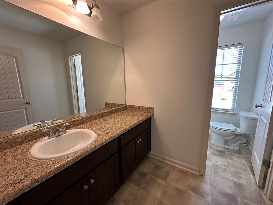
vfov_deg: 85.7
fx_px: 110
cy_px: 102
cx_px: 136
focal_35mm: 14
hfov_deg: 102.1
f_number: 2.2
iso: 250
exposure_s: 1/120
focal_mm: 2.22
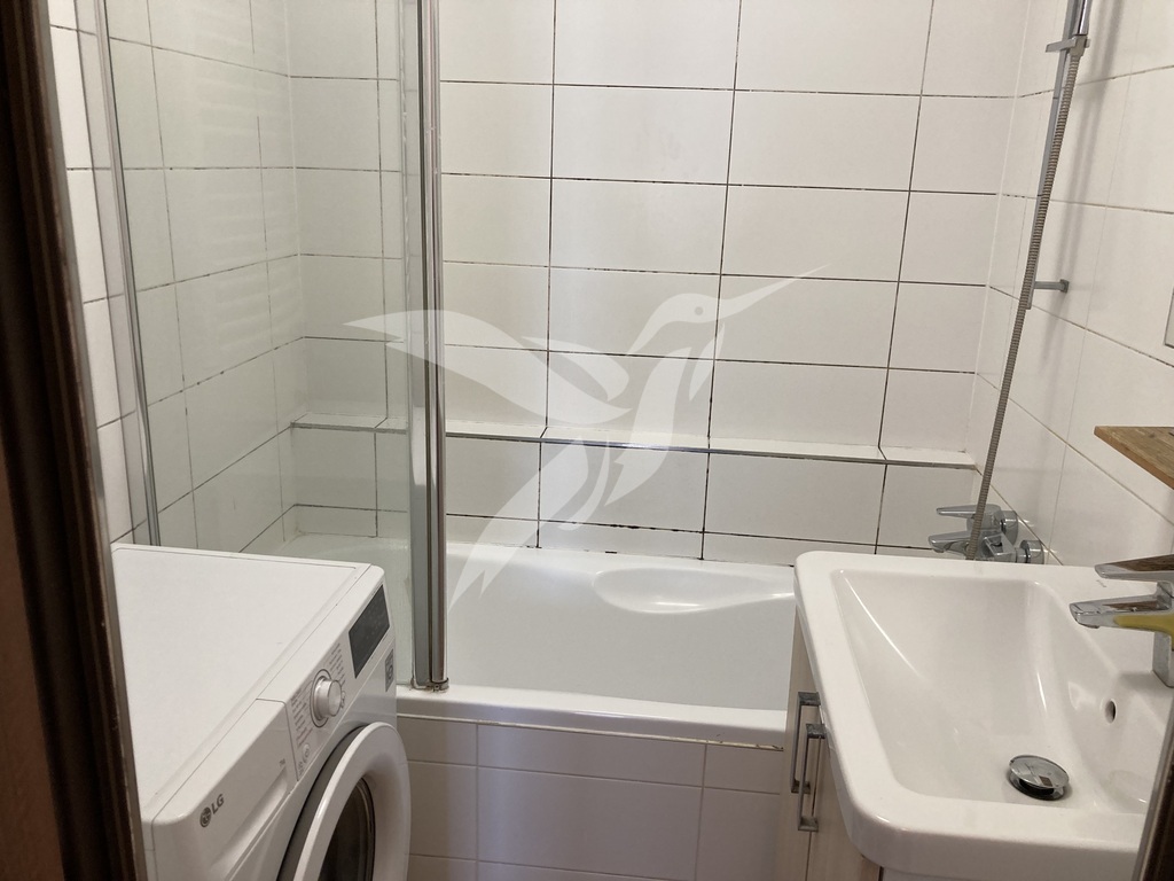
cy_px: 440
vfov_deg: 49.7
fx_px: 950
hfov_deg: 63.4
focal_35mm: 28
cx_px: 587
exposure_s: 1/50
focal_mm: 3.99
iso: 100
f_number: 1.8
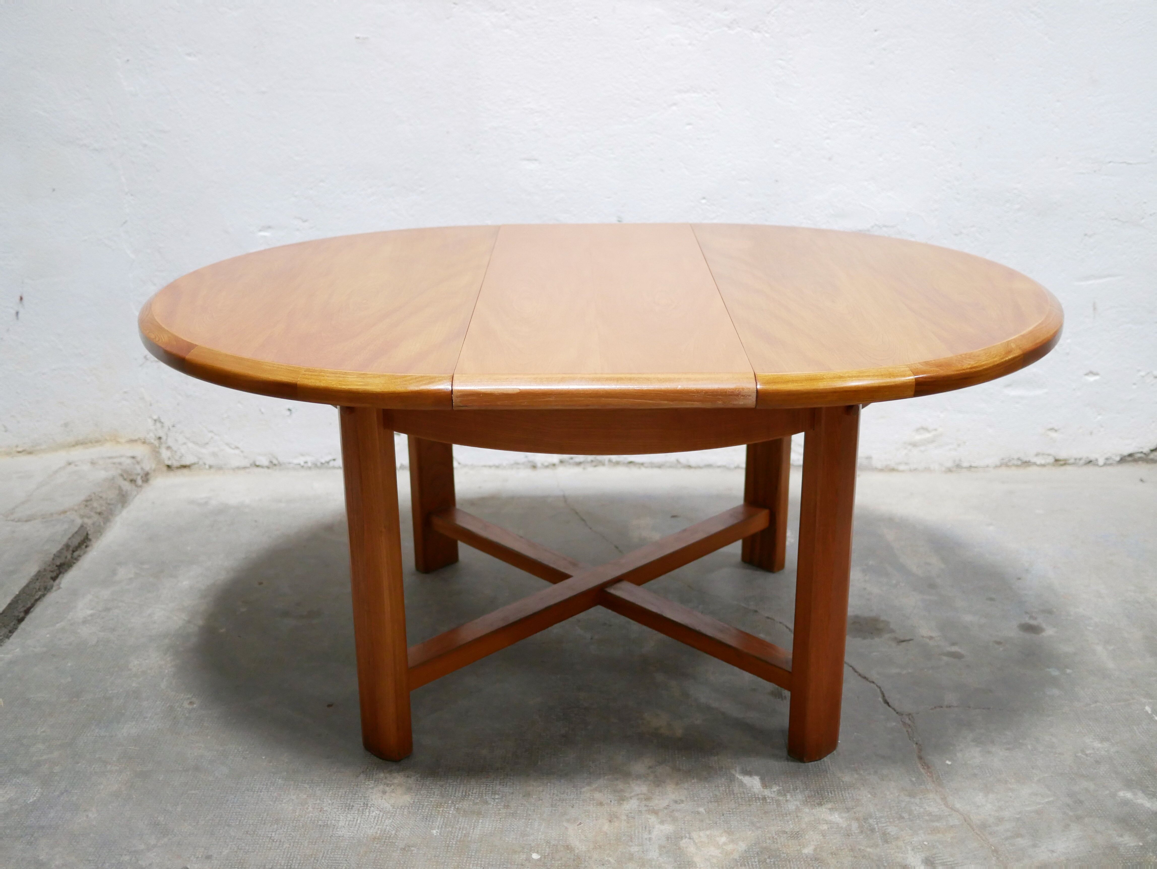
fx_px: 1338
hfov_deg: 46.8
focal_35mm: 40
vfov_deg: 36.0
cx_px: 578
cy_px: 434
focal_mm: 20
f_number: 1.7
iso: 1250
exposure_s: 1/60
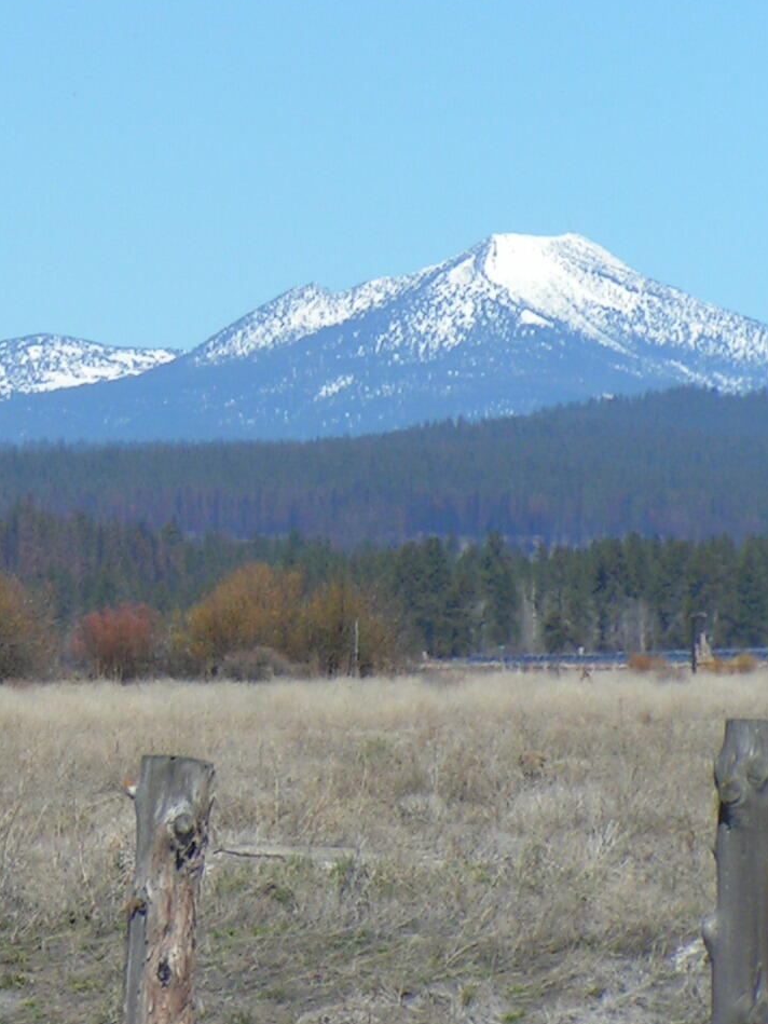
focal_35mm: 425
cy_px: 263
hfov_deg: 3.5
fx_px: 12569
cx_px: -175
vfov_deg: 4.7
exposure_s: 1/1000
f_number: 4.5
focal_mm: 30.1
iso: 50
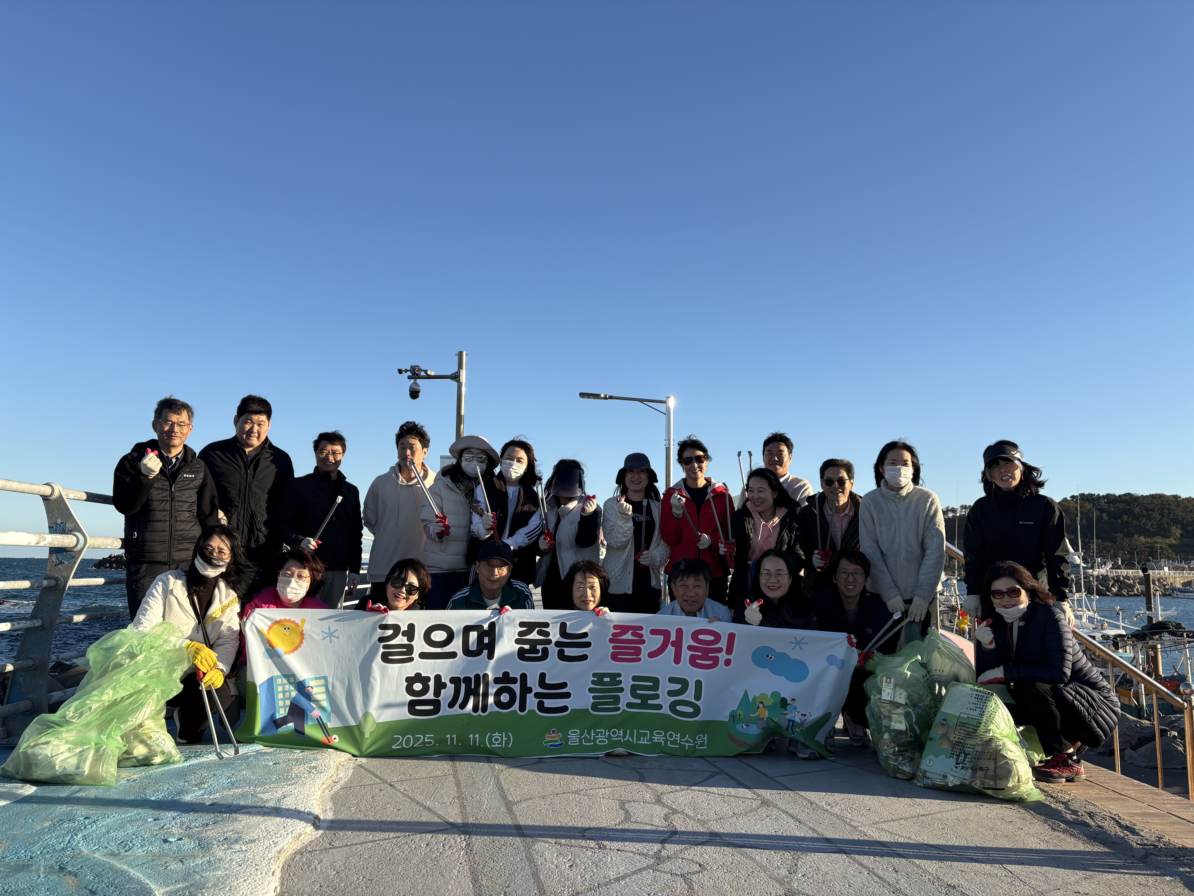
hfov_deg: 67.3
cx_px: 597
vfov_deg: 53.1
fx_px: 897
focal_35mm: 26
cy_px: 448
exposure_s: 1/1953
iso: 50
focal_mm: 5.96
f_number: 1.6
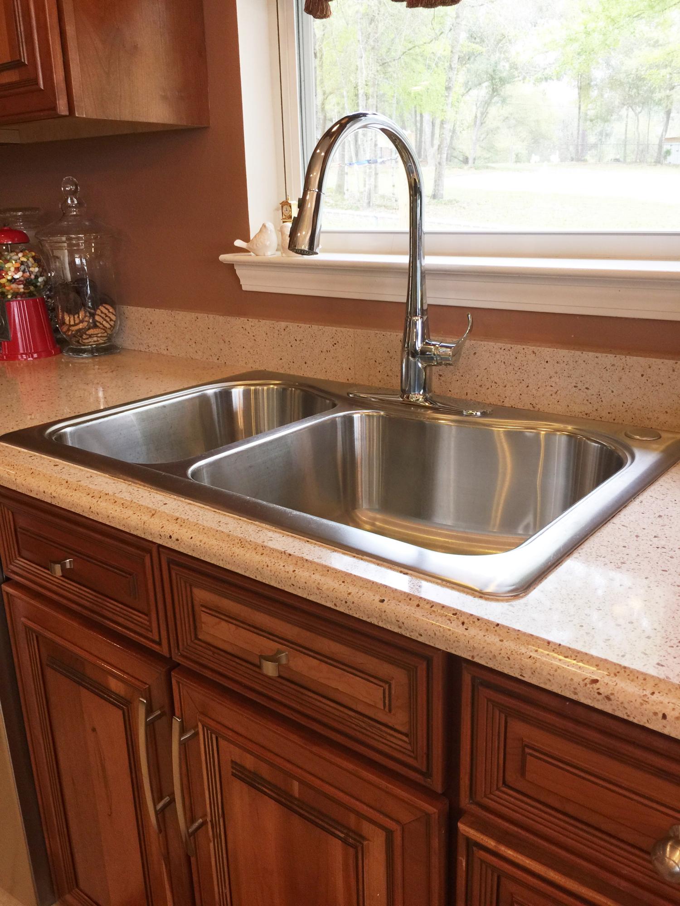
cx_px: 340
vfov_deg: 61.7
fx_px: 760
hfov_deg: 48.2
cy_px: 453
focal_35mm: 29
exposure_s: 1/30
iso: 32
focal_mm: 4.15
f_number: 2.2
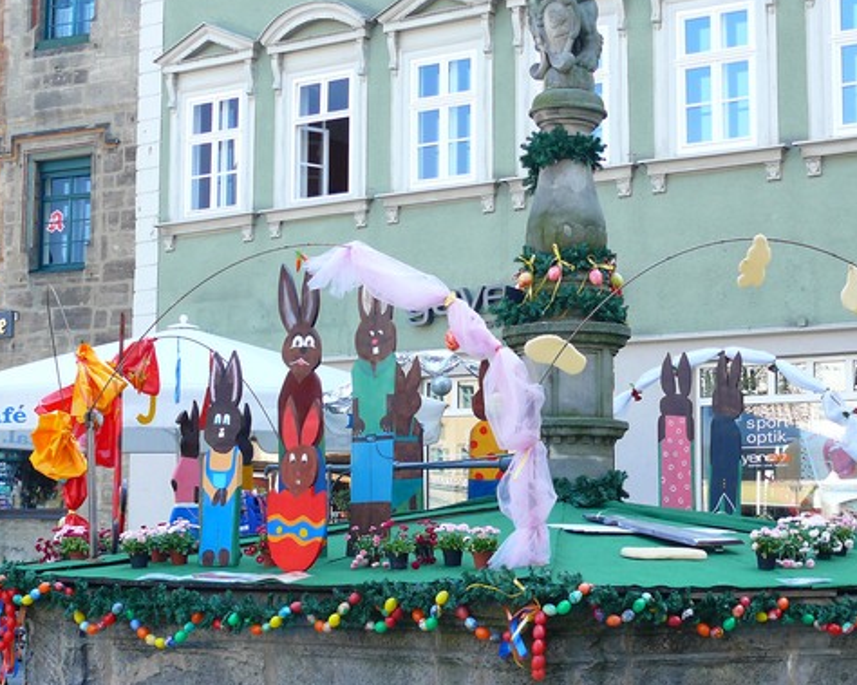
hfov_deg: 27.8
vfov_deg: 22.5
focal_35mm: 68
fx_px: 1724
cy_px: 394
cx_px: 537
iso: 100
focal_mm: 9.3
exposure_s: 1/60
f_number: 3.2
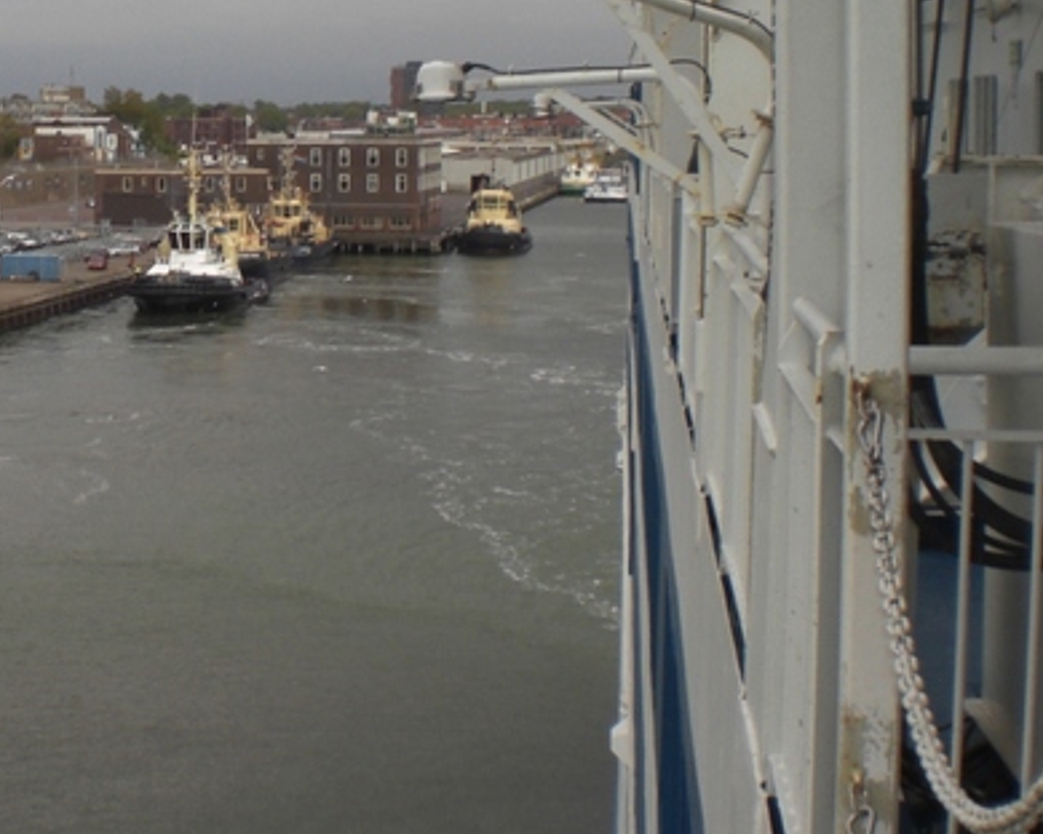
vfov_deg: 20.1
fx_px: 2346
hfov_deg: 23.9
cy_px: 238
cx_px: -19
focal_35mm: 76
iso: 50
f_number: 4.4
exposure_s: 1/320
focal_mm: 6.3
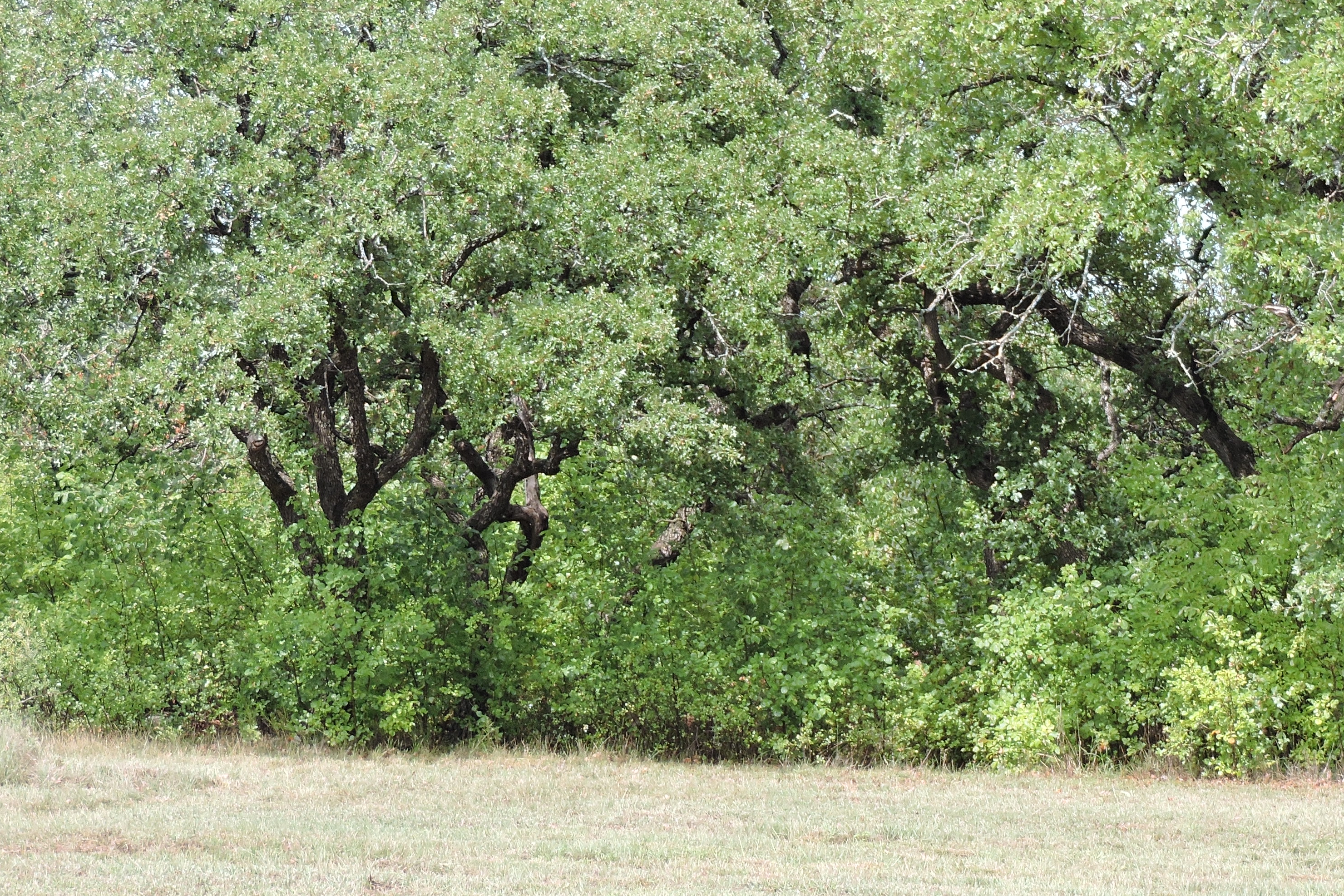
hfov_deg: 12.1
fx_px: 6346
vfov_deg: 8.1
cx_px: 906
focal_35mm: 170
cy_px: 255
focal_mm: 18.7
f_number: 4.2
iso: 100
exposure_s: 1/160
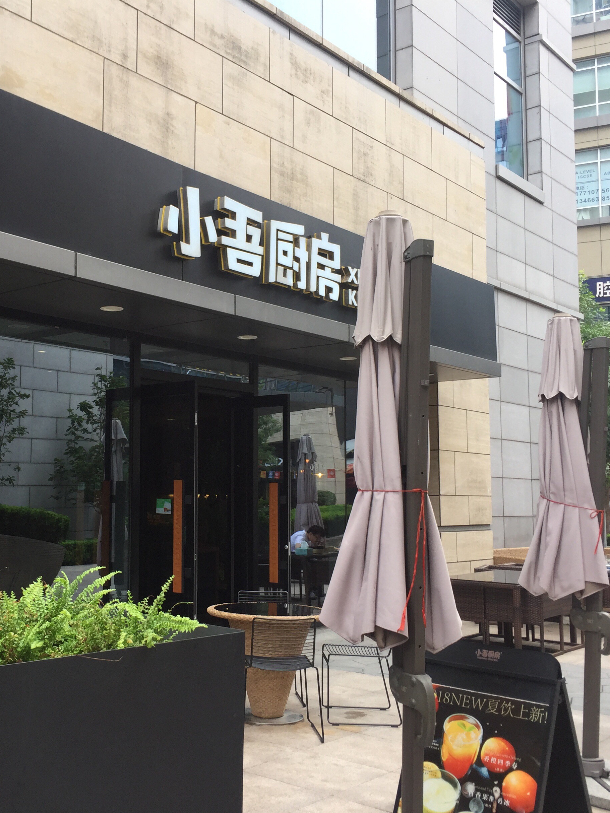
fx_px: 916
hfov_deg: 36.4
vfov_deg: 47.9
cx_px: 197
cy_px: 408
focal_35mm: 39
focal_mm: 4.15
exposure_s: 1/366
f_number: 2.2
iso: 32
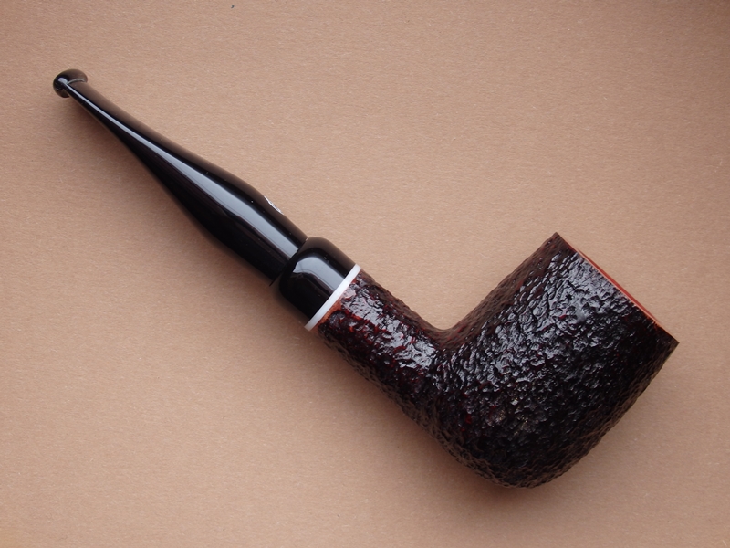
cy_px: 274
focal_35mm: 60
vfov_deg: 24.4
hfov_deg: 32.2
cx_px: 365
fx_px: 1265
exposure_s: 1/20
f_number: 4.2
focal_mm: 10.8
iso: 125
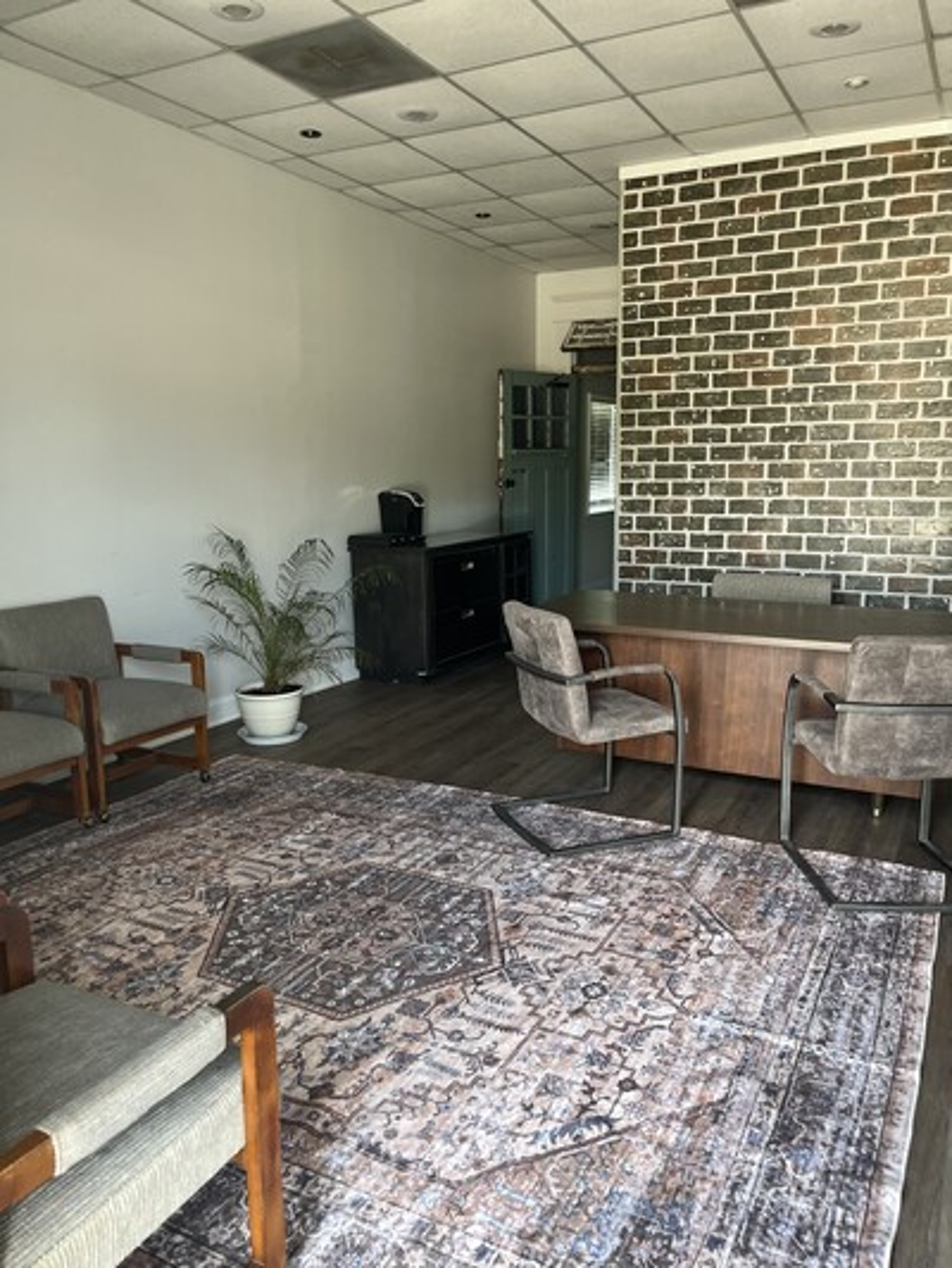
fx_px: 953
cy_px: 634
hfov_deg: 53.1
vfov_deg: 67.3
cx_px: 476
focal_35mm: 26
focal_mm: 5.1
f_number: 1.6
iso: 125
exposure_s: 1/102
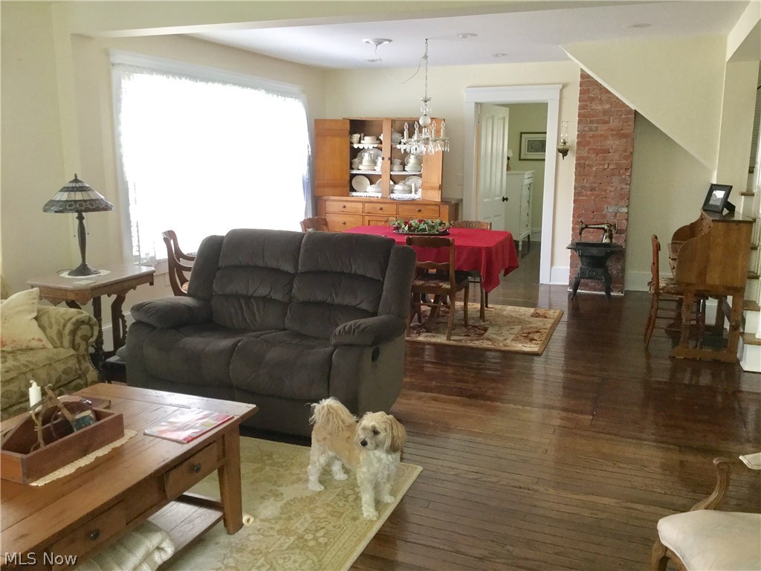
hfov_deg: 58.4
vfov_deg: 45.4
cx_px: 380
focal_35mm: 31
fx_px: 682
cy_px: 286
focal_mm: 3.3
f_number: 2.4
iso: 50
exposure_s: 1/30
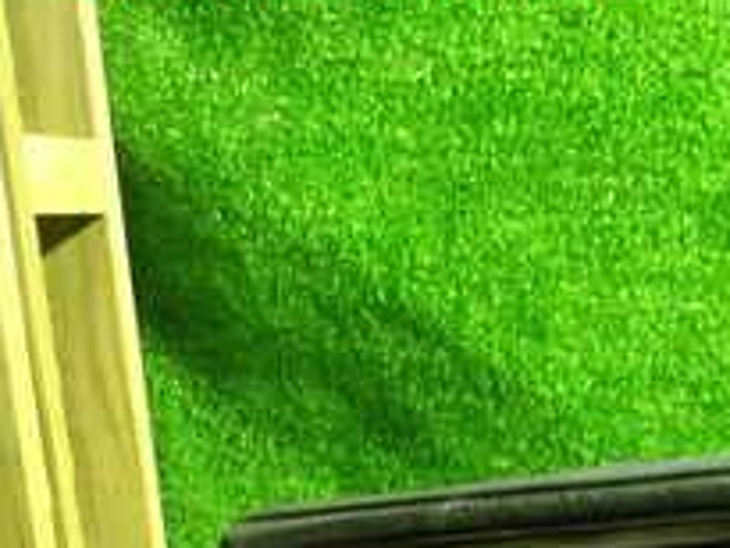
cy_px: 697
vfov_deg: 18.8
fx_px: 1540
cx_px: 1029
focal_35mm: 73
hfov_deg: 22.8
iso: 800
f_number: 2
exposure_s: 1/25
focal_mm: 4.5
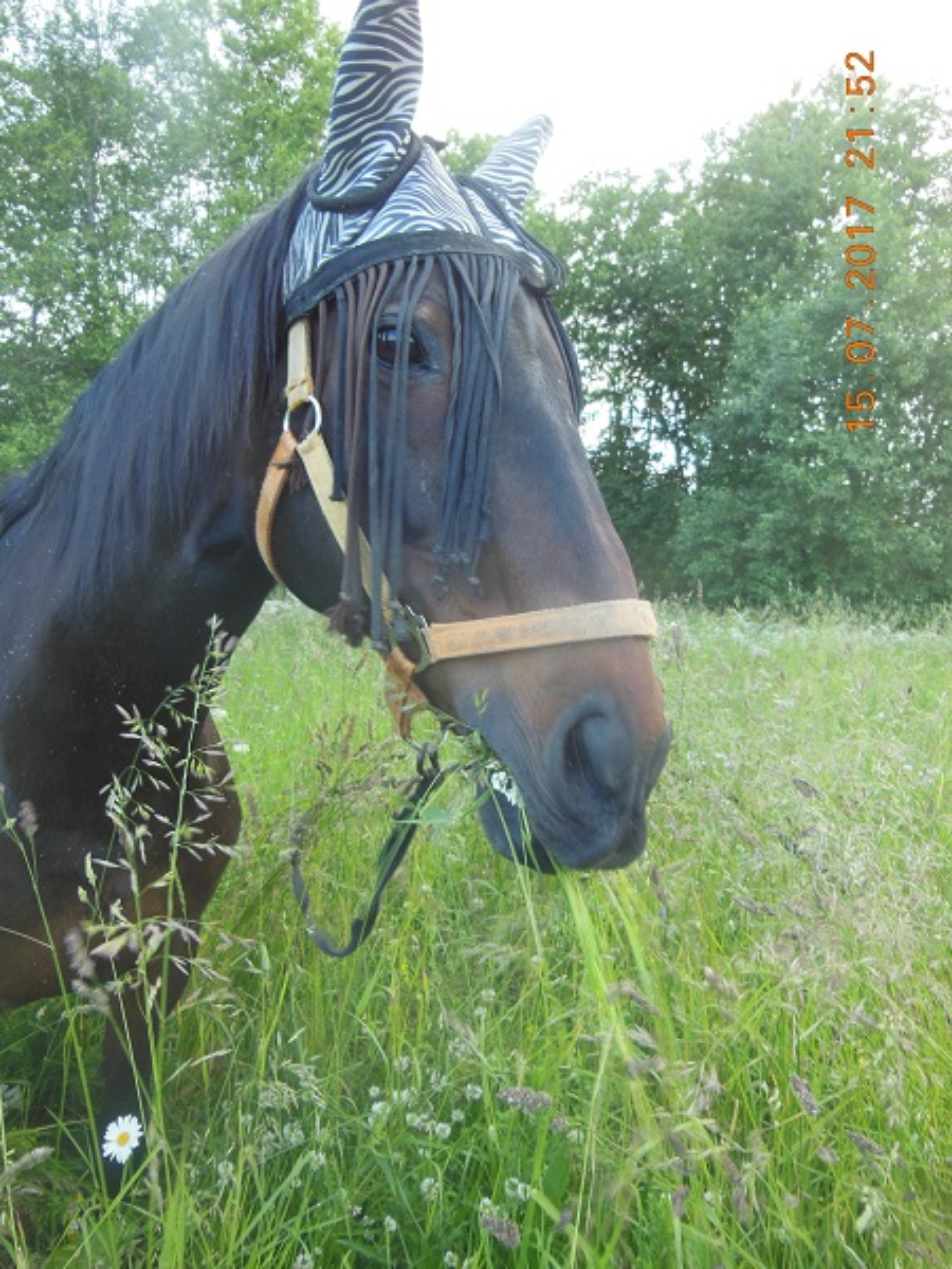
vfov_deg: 69.4
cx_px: 476
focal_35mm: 25
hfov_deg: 54.9
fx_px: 917
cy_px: 634
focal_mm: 4.5
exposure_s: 1/30
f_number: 3.5
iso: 125
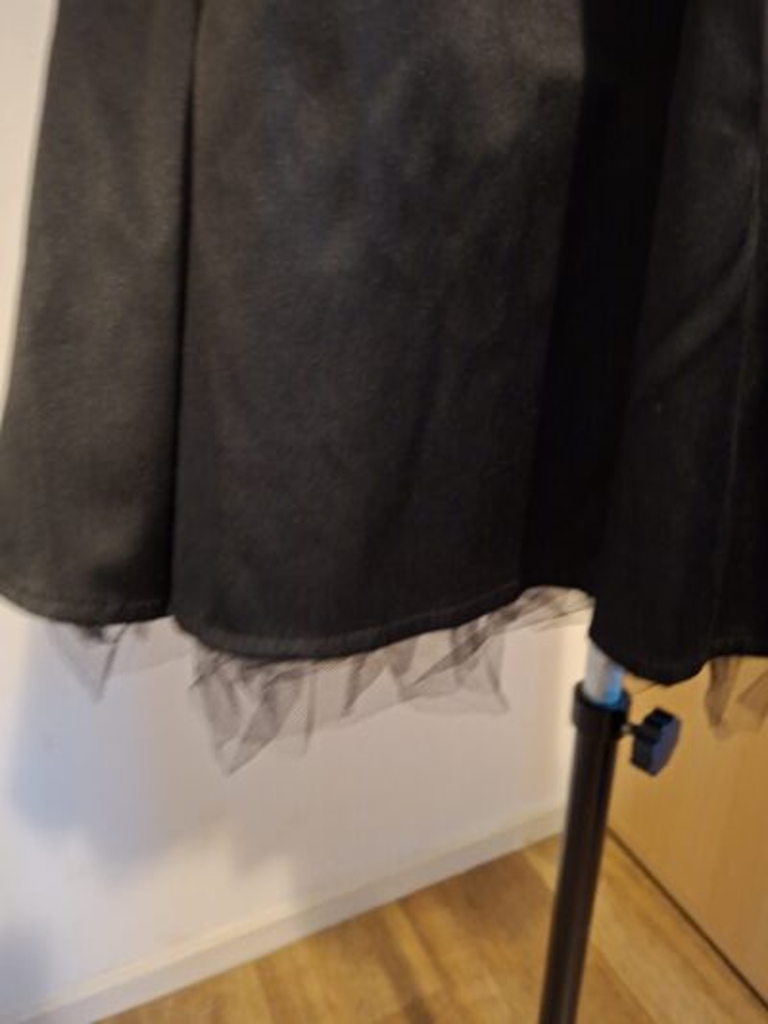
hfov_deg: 58.9
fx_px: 680
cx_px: 384
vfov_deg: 73.9
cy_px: 512
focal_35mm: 23
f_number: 1.8
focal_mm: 5.54
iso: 1250
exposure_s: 1/17
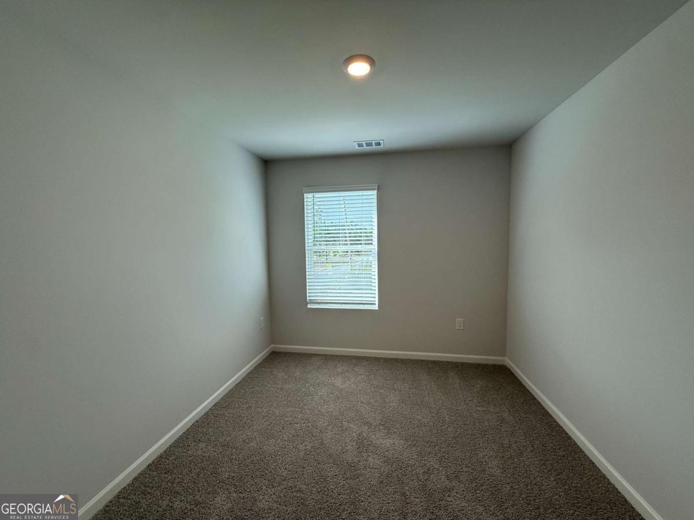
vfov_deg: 85.7
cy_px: 260
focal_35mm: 14
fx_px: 281
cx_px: 347
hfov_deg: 102.1
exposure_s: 1/121
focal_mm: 2.22
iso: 64
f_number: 2.2
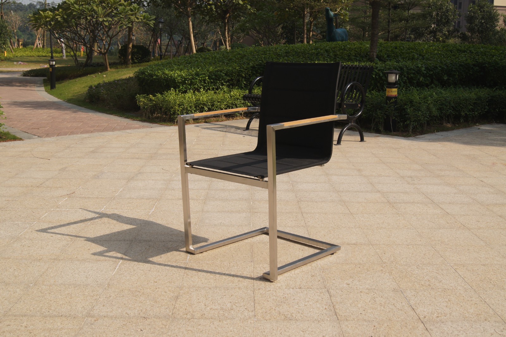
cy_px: 168
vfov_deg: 31.8
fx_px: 590
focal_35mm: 42
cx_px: 253
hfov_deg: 46.4
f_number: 8
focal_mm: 28
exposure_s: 1/250
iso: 100
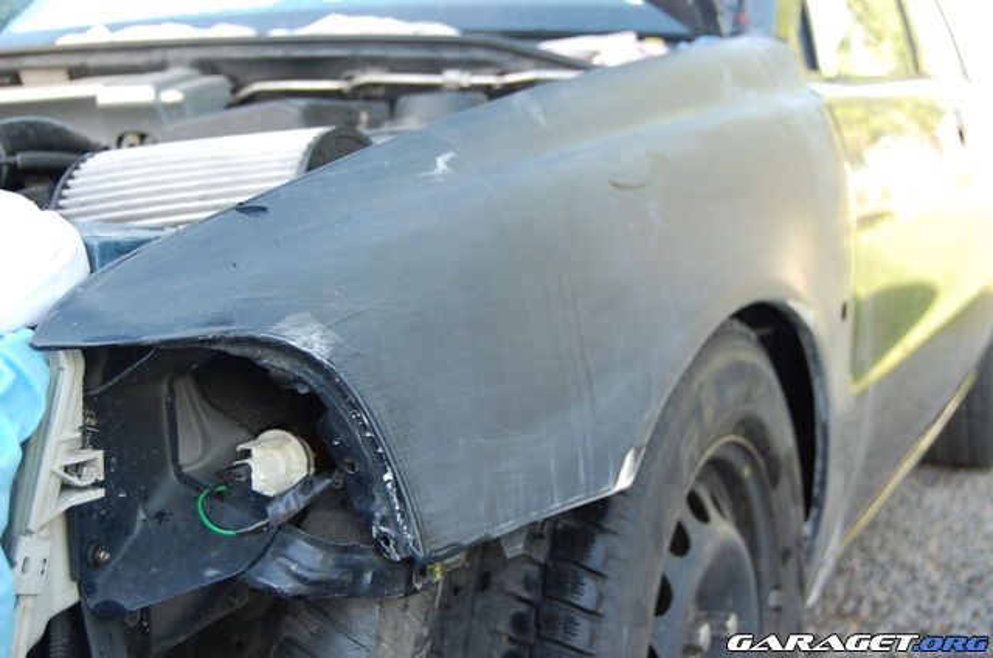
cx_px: 496
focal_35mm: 48
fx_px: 1321
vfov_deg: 28.0
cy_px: 329
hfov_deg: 41.2
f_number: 4.5
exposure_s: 1/80
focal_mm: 32
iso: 400
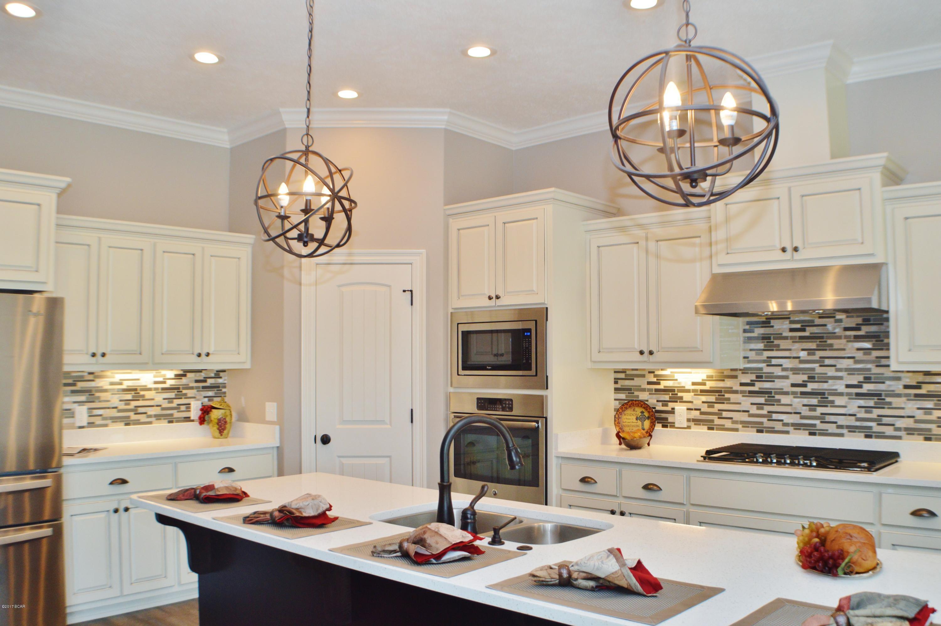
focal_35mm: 39
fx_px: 1018
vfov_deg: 34.1
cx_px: 470
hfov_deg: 49.6
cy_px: 313
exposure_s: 1/100
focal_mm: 26
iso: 400
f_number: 5
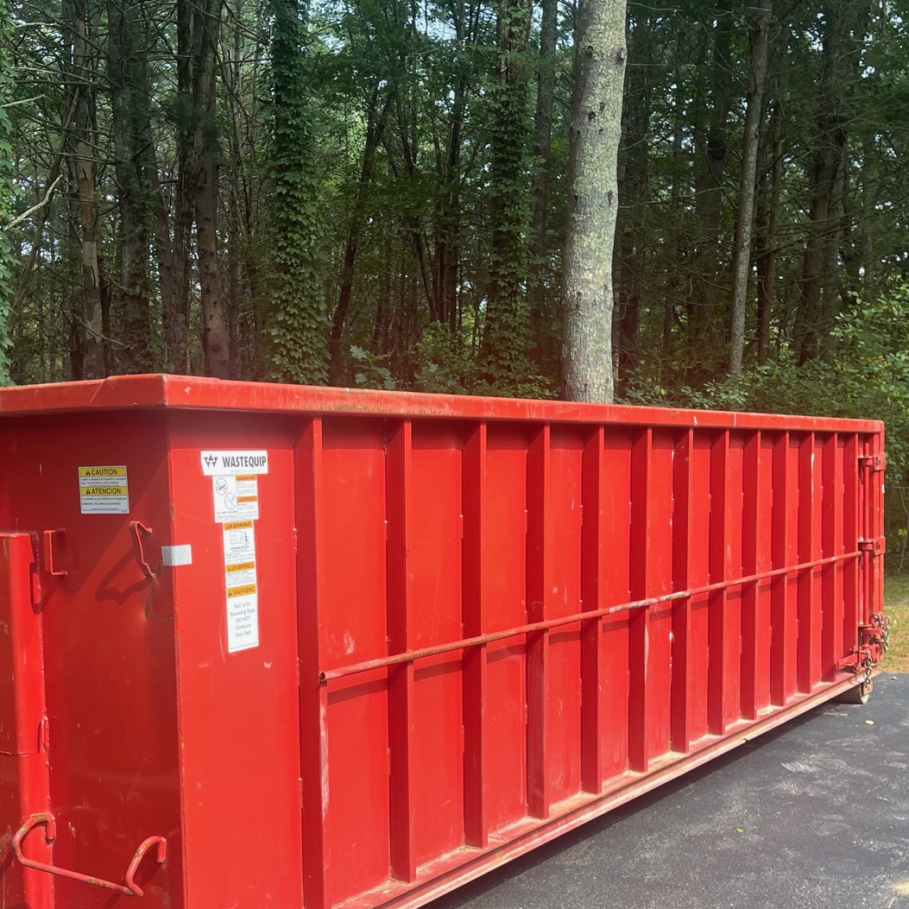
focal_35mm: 44
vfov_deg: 38.0
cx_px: 366
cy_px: 591
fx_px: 1307
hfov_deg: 38.2
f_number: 1.6
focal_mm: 5.1
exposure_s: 1/332
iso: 32
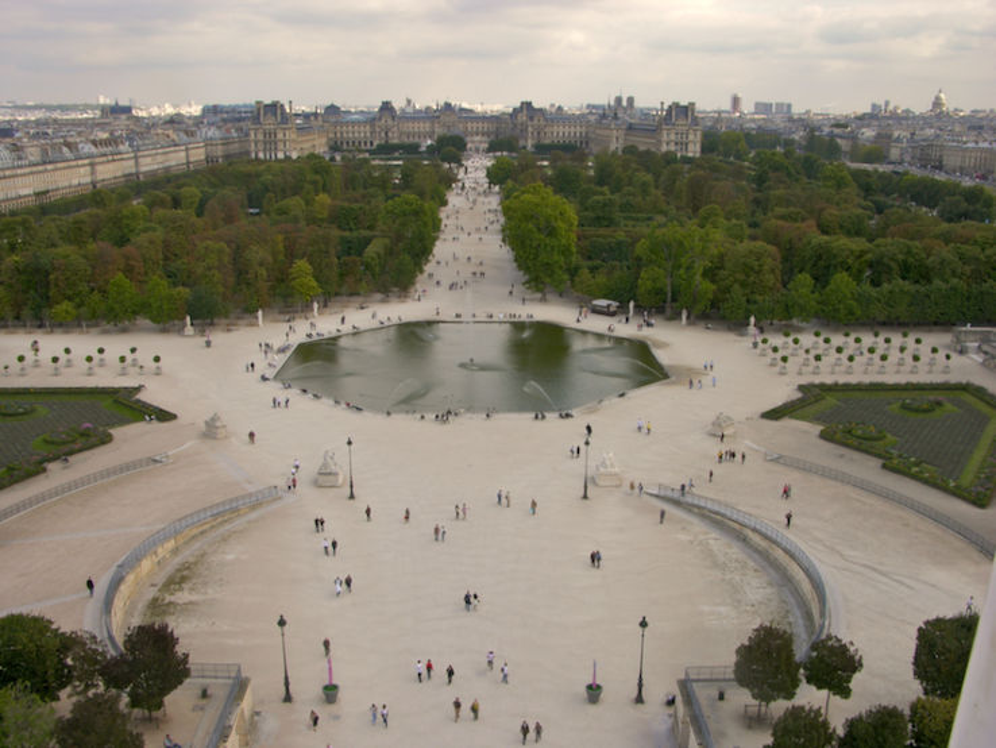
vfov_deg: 40.7
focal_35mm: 35
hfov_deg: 52.6
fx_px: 1007
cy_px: 374
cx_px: 498
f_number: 8
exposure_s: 1/60
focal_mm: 9
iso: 50
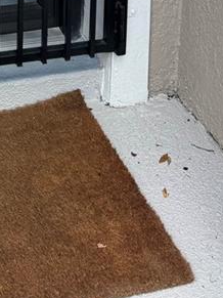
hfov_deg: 14.4
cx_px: -48
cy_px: -302
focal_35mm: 99
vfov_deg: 15.6
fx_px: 851
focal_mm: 6.76
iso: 80
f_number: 1.78
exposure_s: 1/604
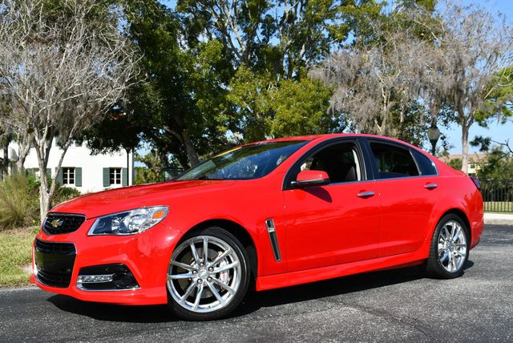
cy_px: 172
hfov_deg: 46.4
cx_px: 256
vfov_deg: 32.0
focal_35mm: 42
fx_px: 599
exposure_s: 1/320
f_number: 9
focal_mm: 21
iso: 100
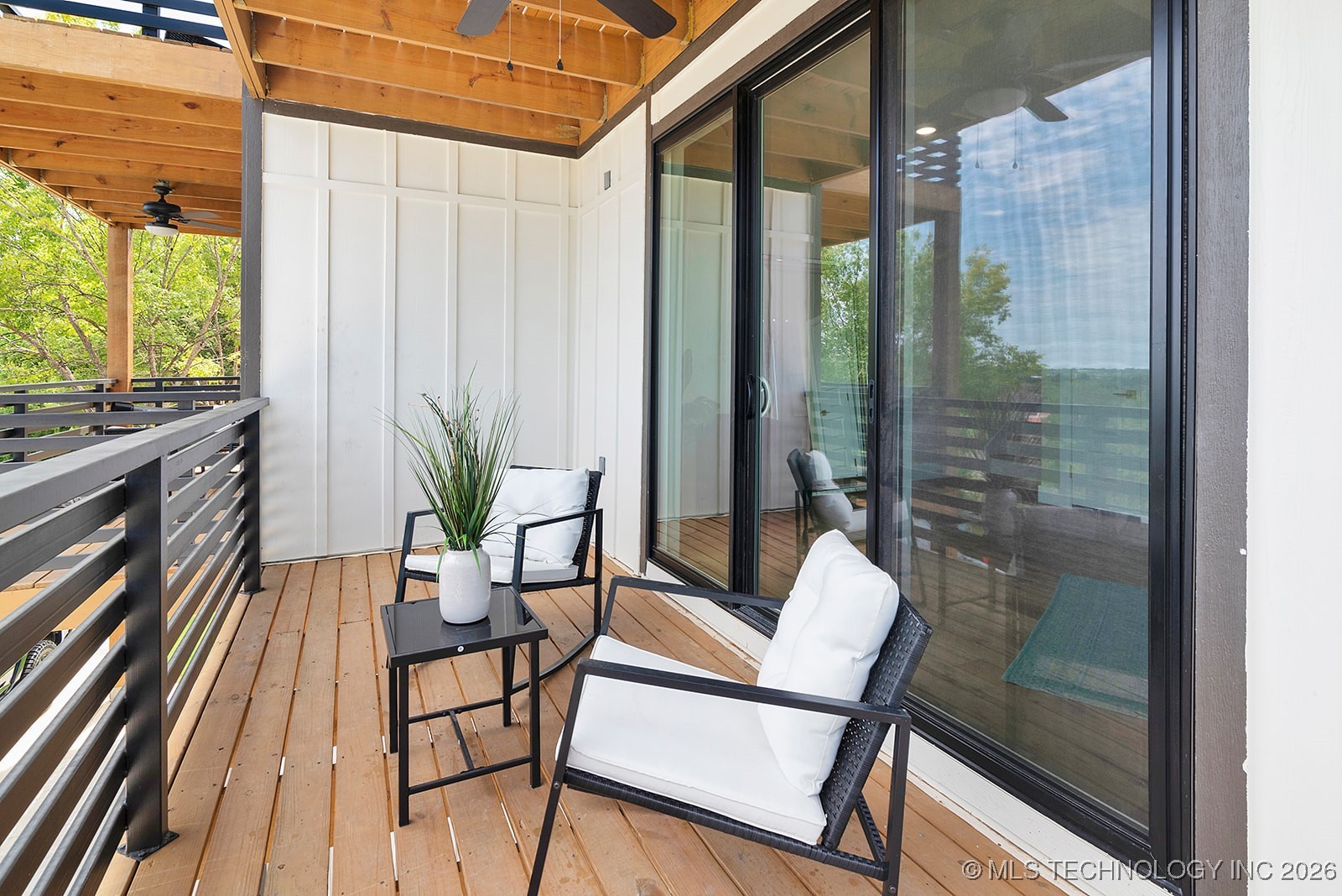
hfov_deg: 96.7
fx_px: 597
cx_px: 671
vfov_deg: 73.8
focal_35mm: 16
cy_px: 448
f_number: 8
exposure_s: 1/125
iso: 250
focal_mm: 16
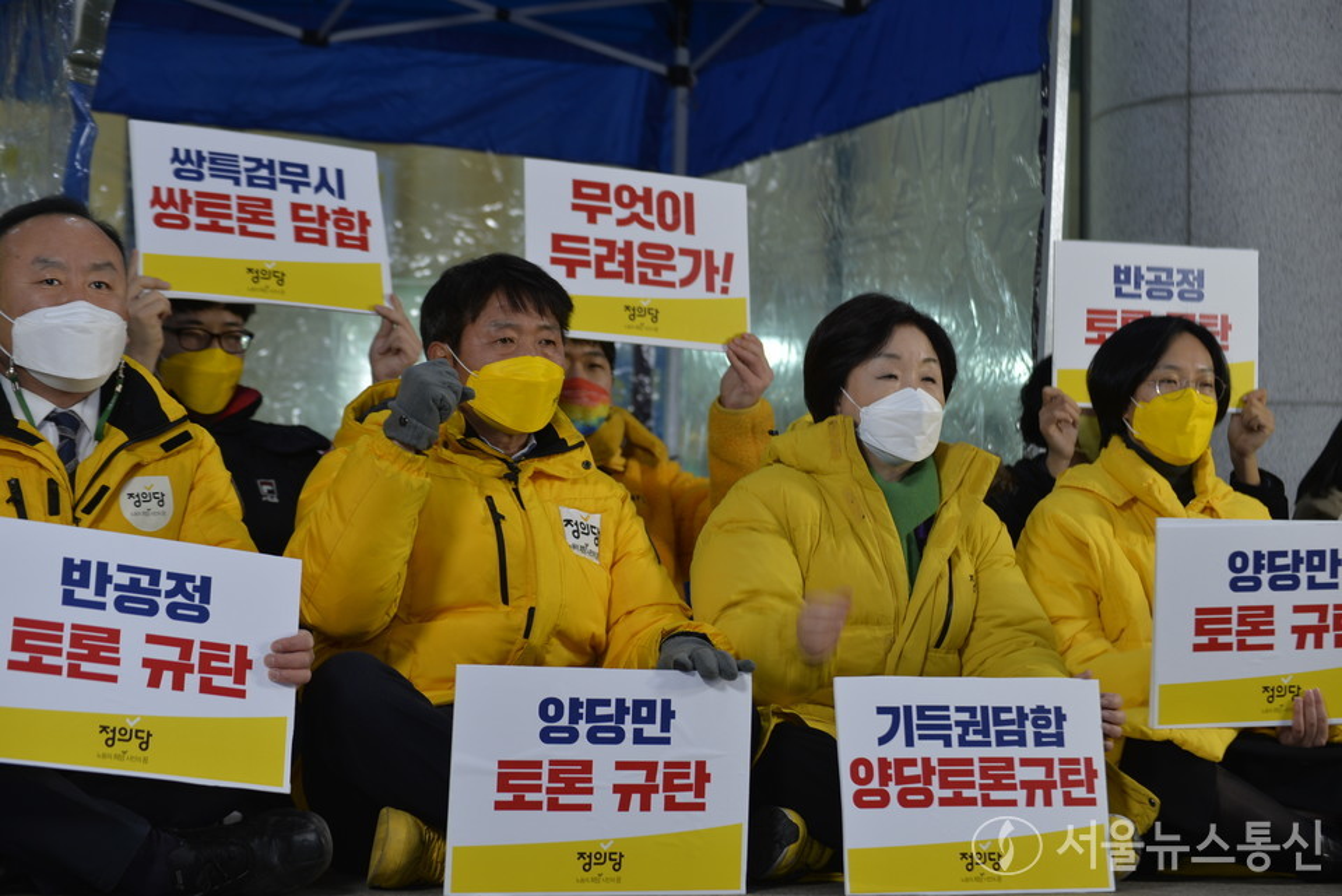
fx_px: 2983
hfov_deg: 25.4
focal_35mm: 80
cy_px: 448
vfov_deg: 17.1
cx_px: 671
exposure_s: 1/30
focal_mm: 80
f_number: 4
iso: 320
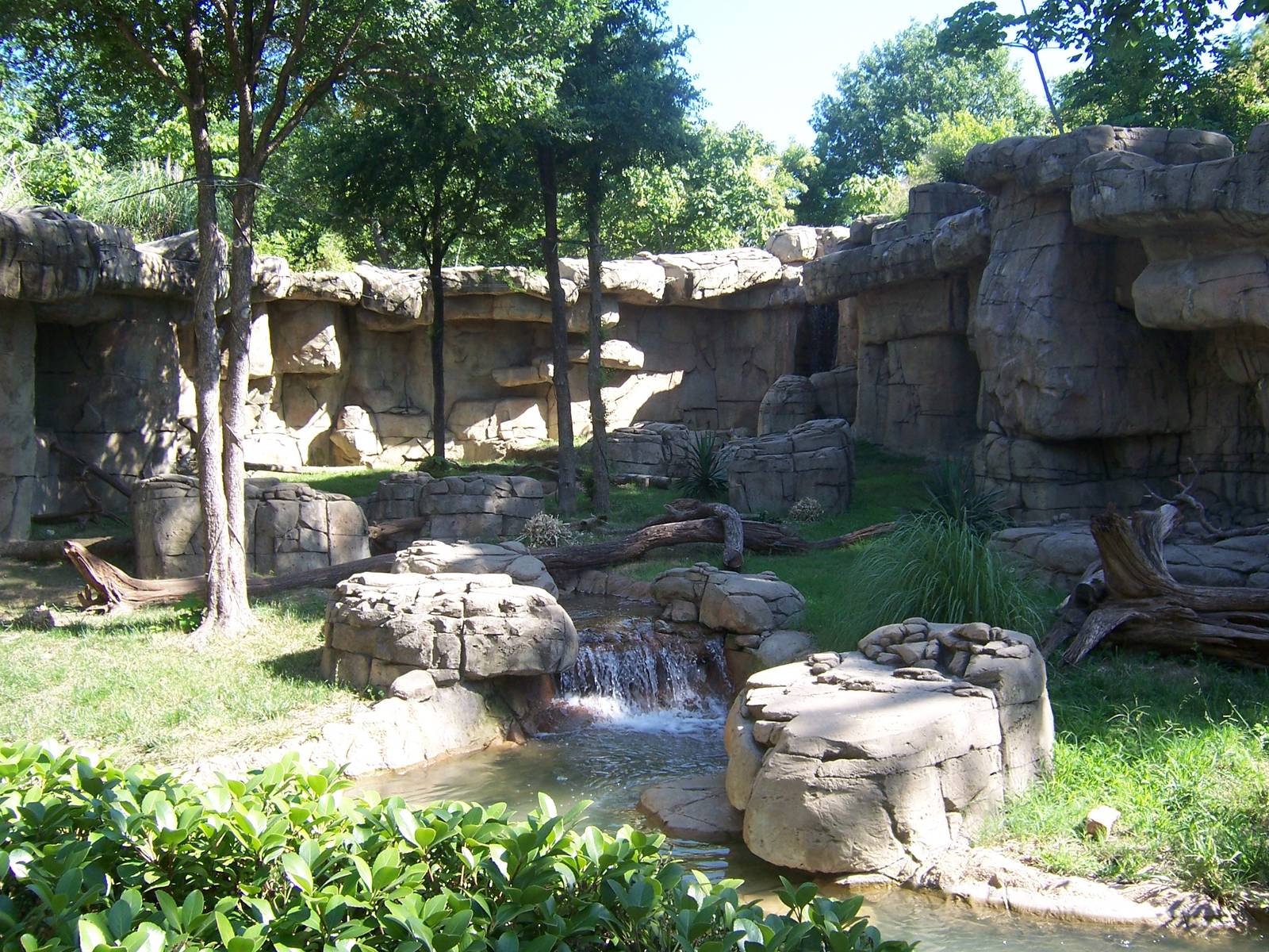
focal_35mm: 33
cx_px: 634
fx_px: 1210
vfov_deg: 42.9
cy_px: 476
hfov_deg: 55.4
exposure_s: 1/180
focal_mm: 5.5
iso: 80
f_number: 3.4
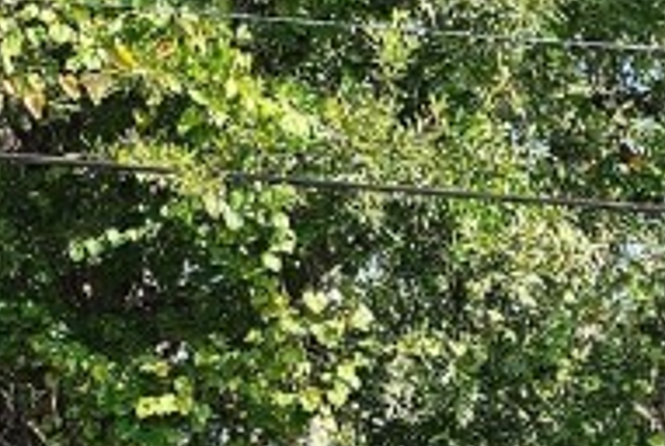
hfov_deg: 15.0
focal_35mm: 128
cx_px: 964
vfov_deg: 10.5
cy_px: 585
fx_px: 2368
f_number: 1.7
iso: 10
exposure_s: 1/259
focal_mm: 6.3
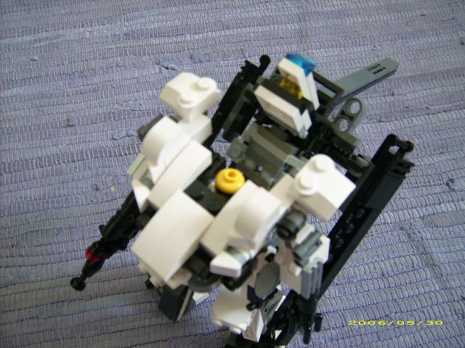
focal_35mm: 35
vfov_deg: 40.7
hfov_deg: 52.6
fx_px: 470
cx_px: 232
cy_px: 174
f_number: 2.8
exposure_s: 1/13
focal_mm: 5.95
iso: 50
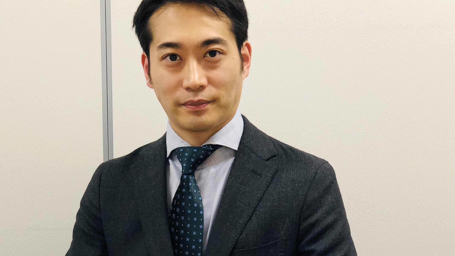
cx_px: 167
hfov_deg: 25.5
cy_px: 205
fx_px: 1001
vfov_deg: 14.5
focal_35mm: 83
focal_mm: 6
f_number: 2.4
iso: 100
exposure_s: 1/33
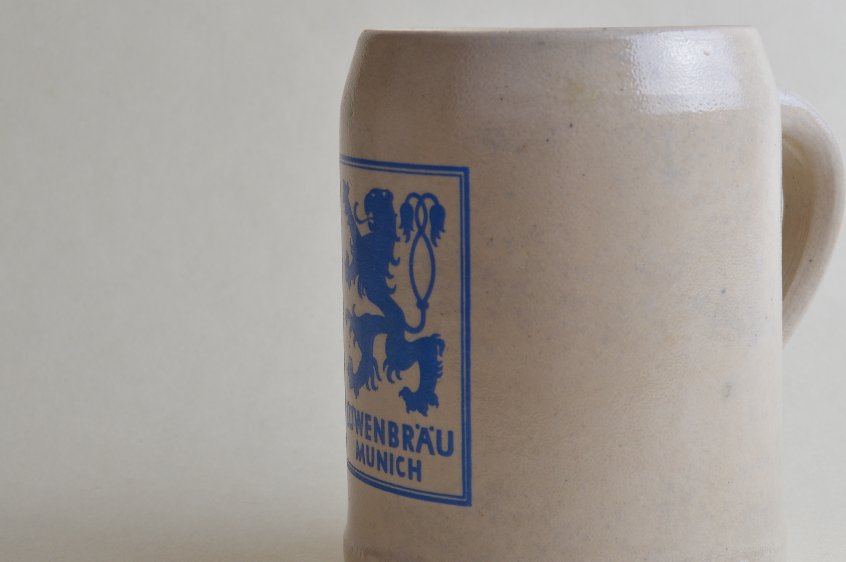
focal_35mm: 90
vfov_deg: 15.2
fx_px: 2113
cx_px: 555
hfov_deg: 22.6
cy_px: 280
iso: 100
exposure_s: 1/25
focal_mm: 38
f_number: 8
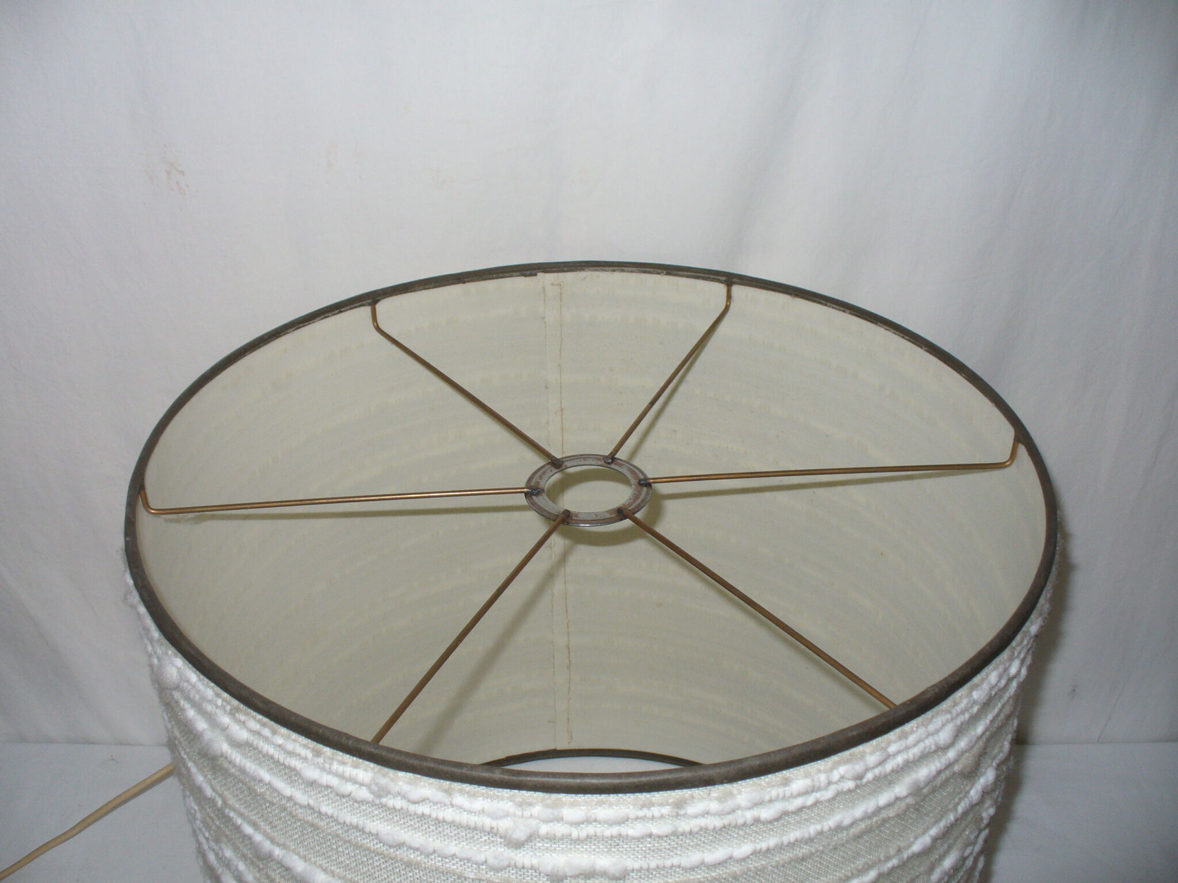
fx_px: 1259
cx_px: 589
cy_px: 442
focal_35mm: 37
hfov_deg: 50.1
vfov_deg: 38.7
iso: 100
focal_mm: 6.1
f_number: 2.8
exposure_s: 1/30
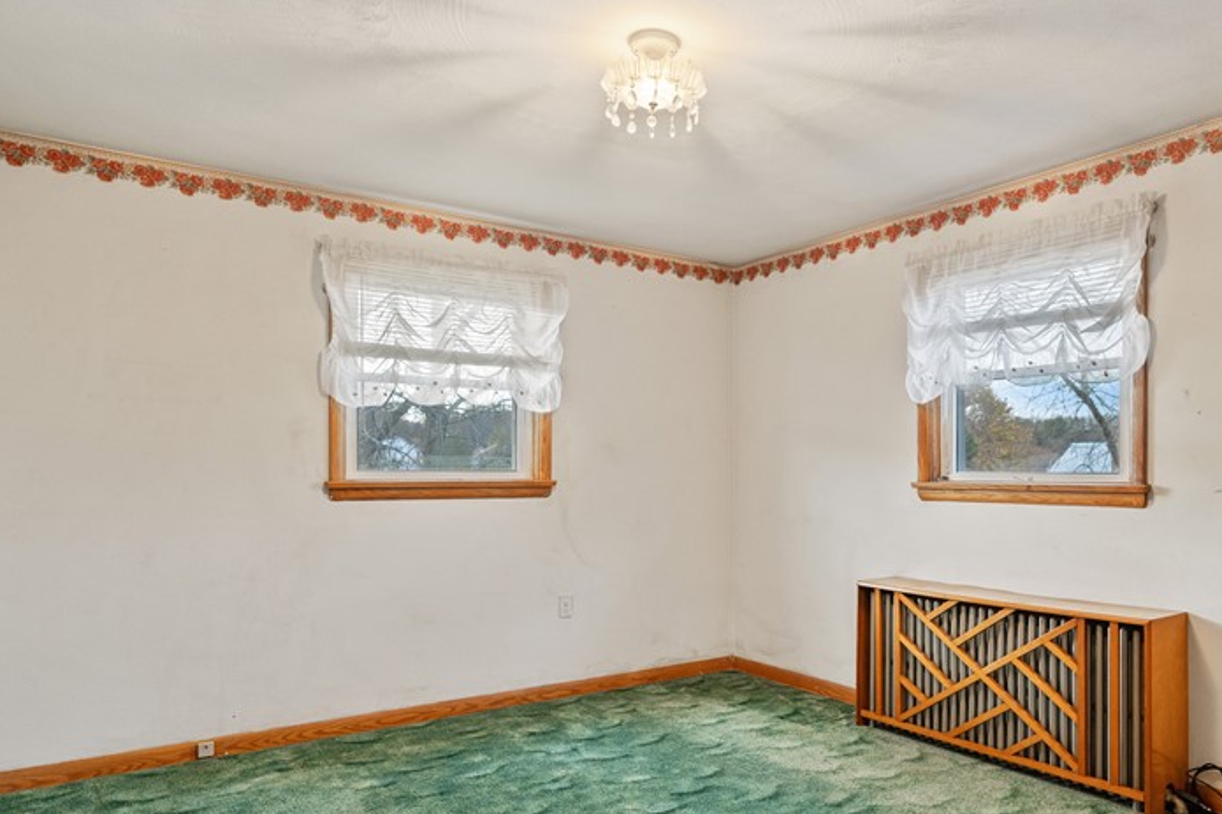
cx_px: 709
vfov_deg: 51.1
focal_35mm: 25
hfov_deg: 71.1
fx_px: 848
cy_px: 469
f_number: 2.8
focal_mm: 16
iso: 1000
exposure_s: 1/30
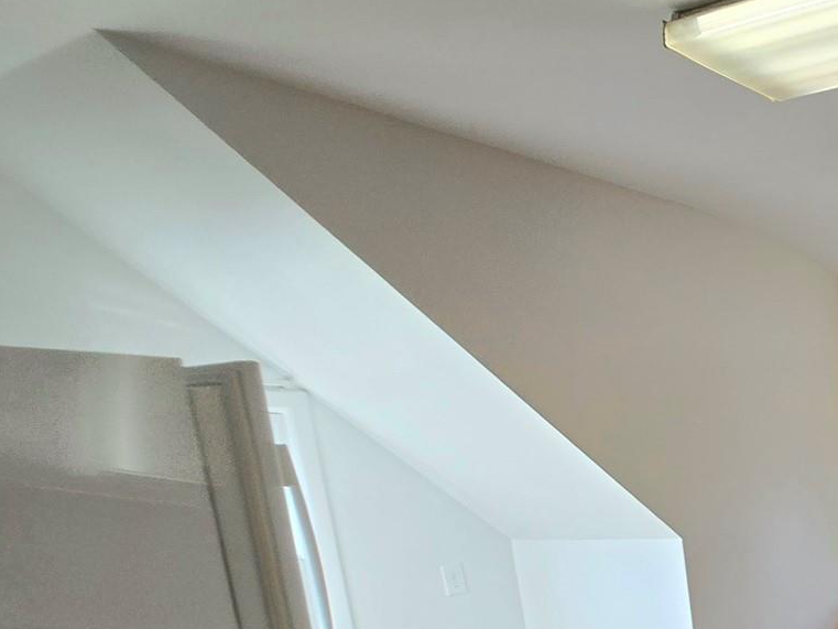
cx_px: 1071
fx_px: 847
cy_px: 659
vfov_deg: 35.8
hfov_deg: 36.3
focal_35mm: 35
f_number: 2.2
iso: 50
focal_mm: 2.2
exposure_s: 1/60.2
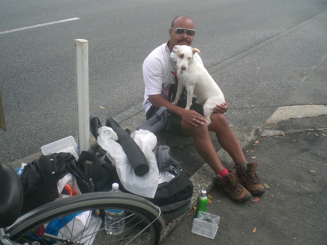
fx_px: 359
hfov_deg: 49.0
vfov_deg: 37.7
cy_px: 122
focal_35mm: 38
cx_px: 164
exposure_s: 1/200
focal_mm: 6.3
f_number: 3.1
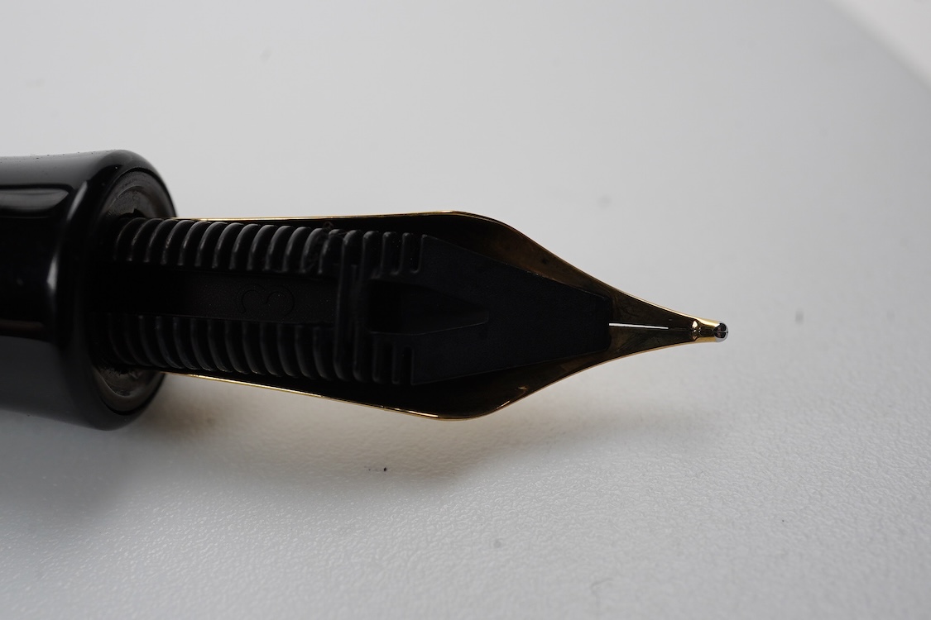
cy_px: 310
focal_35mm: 45
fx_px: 1164
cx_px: 466
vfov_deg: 29.9
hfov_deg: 43.6
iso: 400
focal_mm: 30
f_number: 20
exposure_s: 1/100
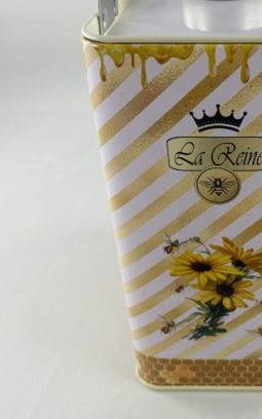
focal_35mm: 45
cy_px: 182
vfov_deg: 44.3
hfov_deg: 27.6
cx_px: 231
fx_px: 514
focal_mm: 4.25
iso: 50
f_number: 1.8
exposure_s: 1/100
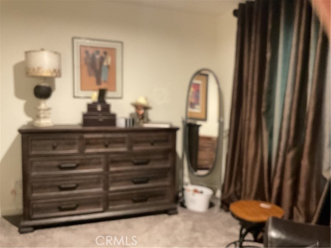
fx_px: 277
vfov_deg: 48.2
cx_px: 166
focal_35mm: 29
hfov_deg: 61.7
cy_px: 124
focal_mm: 3
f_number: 1.8
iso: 500
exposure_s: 1/24
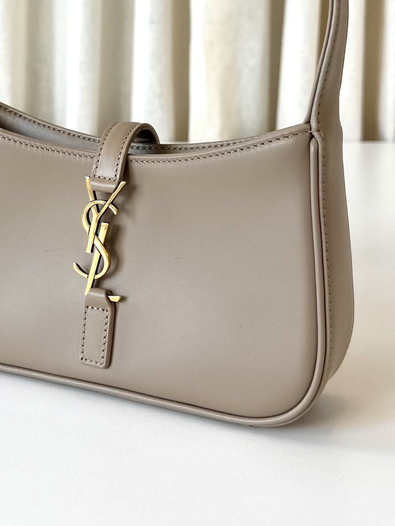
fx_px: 867
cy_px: 107
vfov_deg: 32.8
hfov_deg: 25.5
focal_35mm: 57
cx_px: 129
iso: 64
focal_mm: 6.86
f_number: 1.78
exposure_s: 1/100
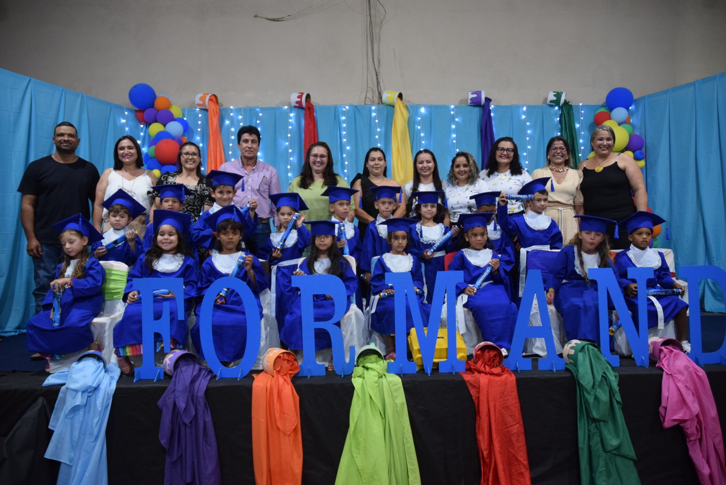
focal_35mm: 27
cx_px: 363
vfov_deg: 48.0
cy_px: 242
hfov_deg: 67.3
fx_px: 545
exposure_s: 1/60
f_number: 3.5
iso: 2000
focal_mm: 18
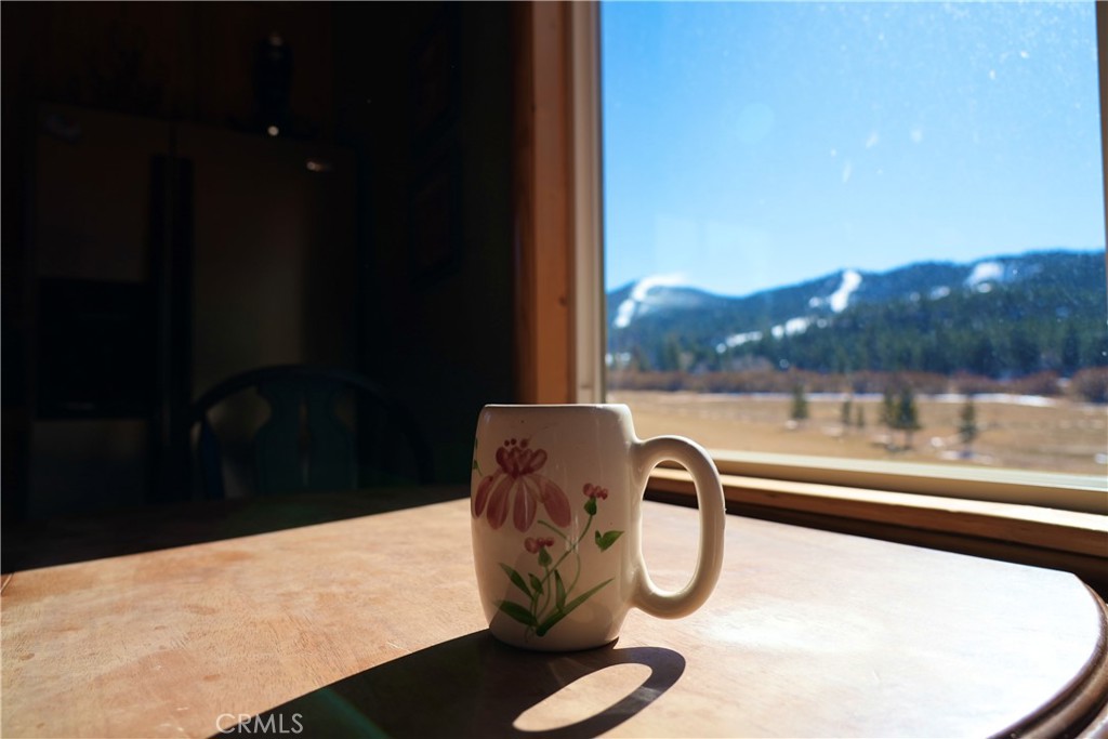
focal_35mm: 24
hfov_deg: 73.7
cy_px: 370
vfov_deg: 53.1
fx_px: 739
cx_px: 554
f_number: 5
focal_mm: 24
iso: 80
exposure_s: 1/250
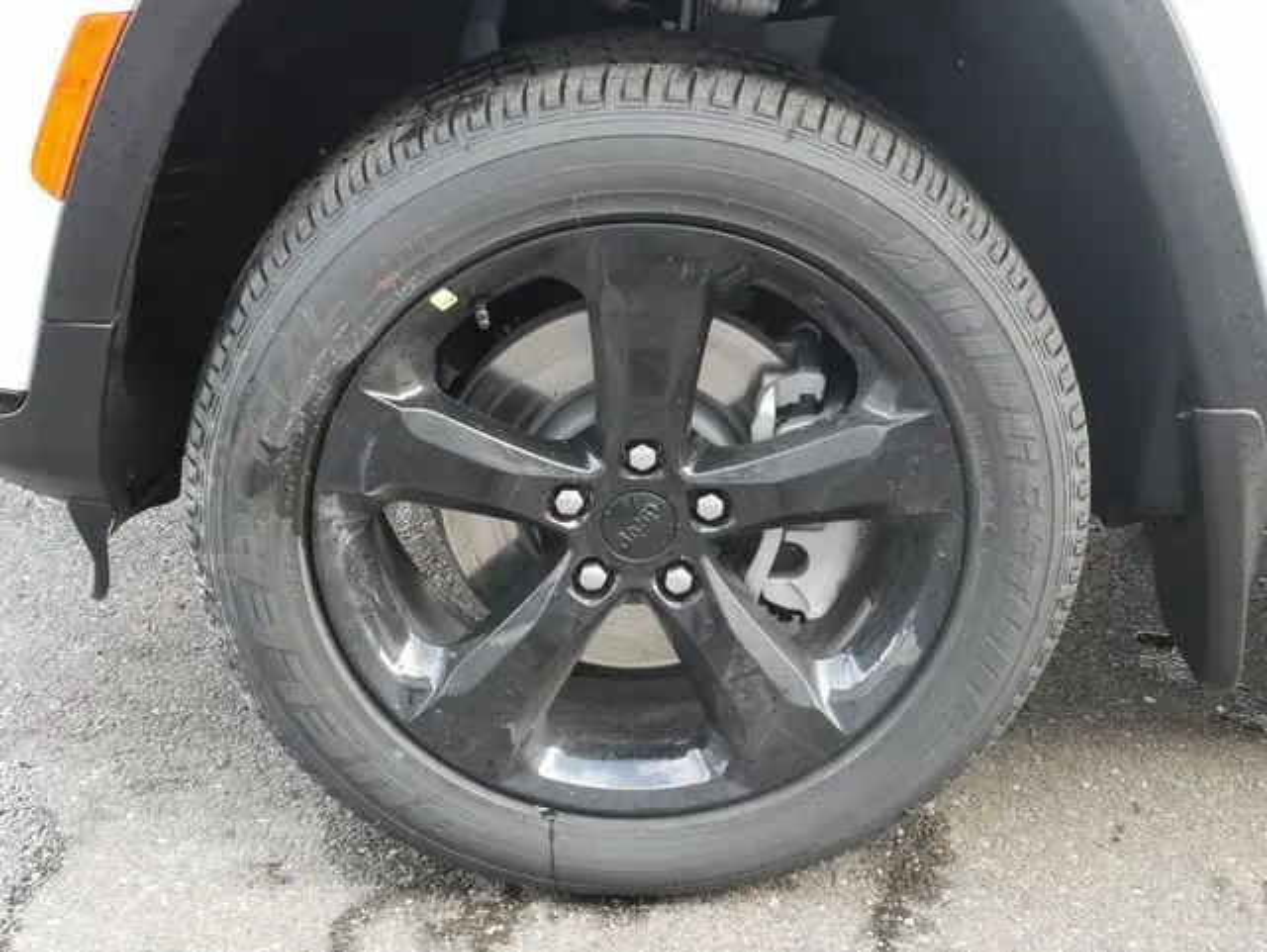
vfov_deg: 27.1
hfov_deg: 35.5
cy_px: 476
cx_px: 634
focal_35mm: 54
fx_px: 1978
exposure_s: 1/60
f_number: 10
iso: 2500
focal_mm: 27
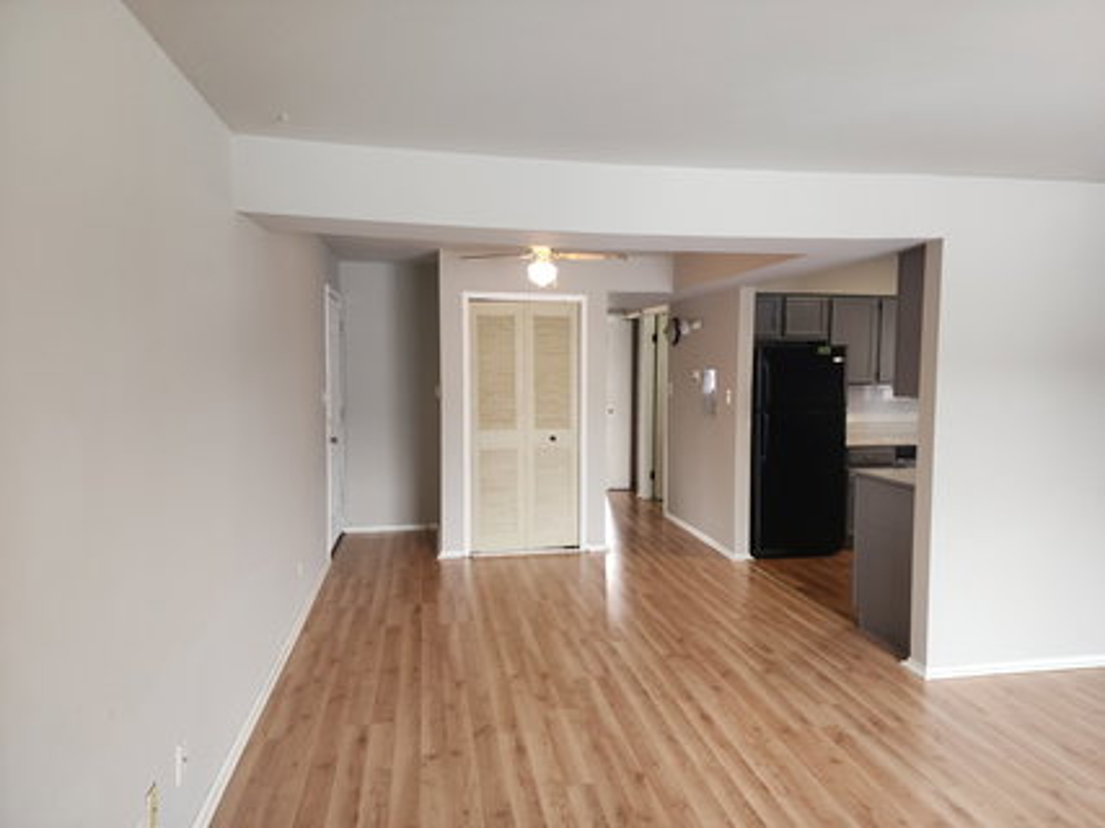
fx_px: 734
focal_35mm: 23
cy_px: 414
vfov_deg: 58.9
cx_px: 552
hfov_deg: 73.9
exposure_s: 1/60
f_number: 1.8
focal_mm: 6.4
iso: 100
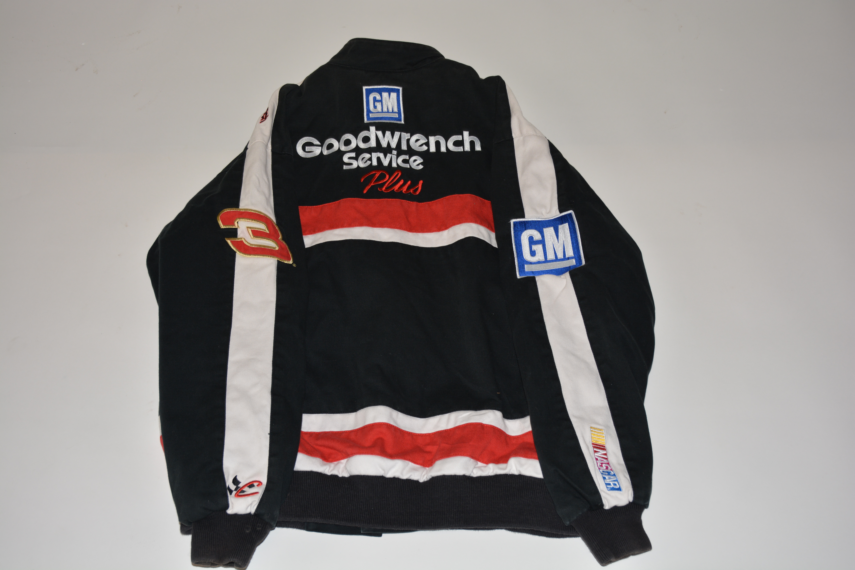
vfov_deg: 29.9
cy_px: 285
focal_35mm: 45
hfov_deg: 43.6
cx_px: 428
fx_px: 1069
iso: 200
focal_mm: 30
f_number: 5.6
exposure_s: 1/125
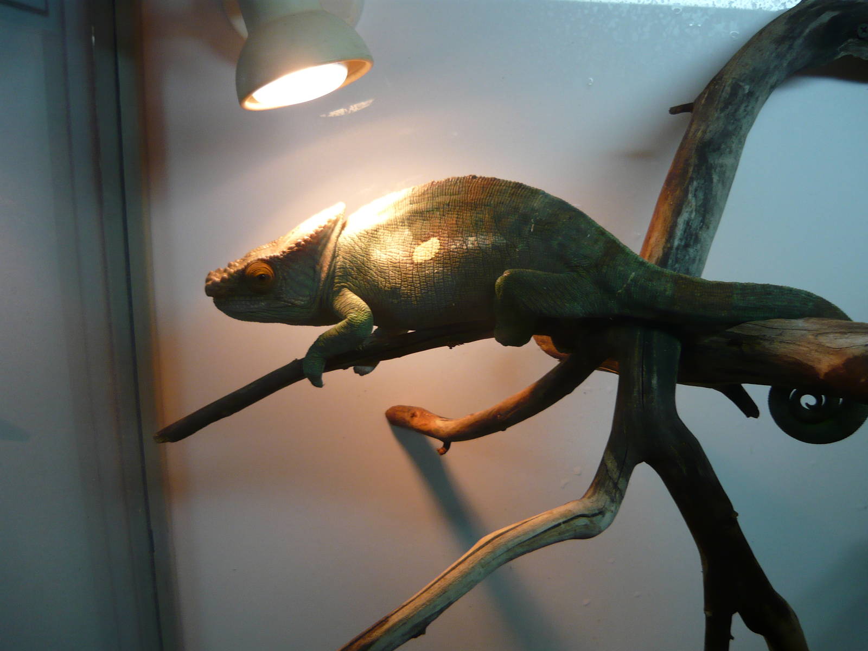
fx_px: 827
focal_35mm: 33
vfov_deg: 42.9
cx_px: 434
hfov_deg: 55.4
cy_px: 326
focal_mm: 5.5
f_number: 2.8
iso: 125
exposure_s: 1/30
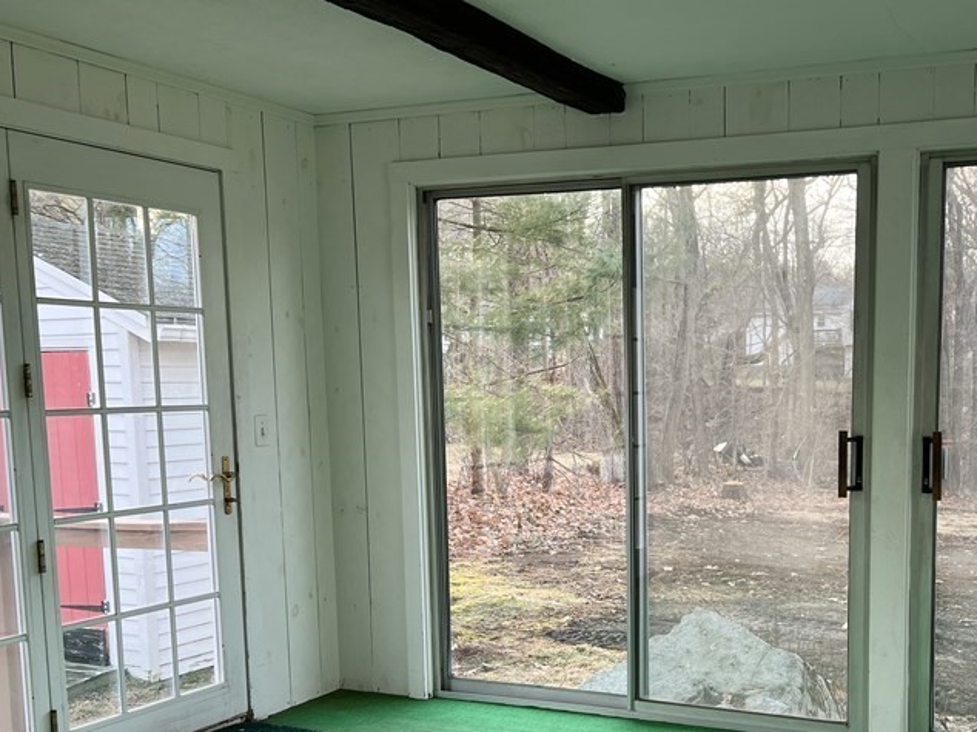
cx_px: 713
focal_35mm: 42
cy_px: 530
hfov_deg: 43.6
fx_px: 1185
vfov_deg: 33.8
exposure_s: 1/169
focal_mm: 5.7
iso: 40
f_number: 1.5
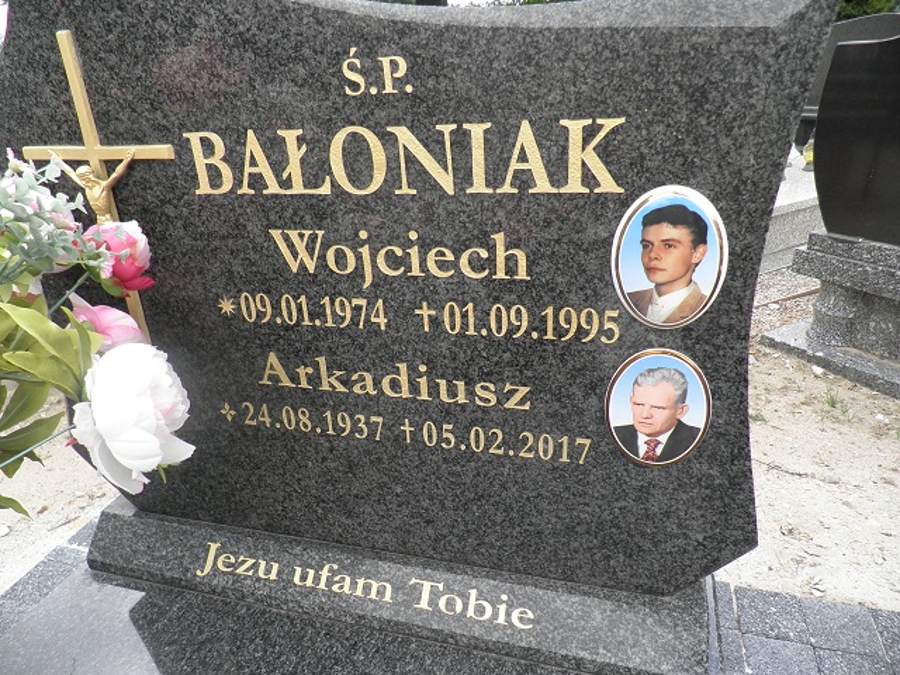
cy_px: 338
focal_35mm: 24
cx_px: 450
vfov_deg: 56.8
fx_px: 624
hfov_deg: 71.6
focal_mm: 4.3
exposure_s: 1/160
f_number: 3.3
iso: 64
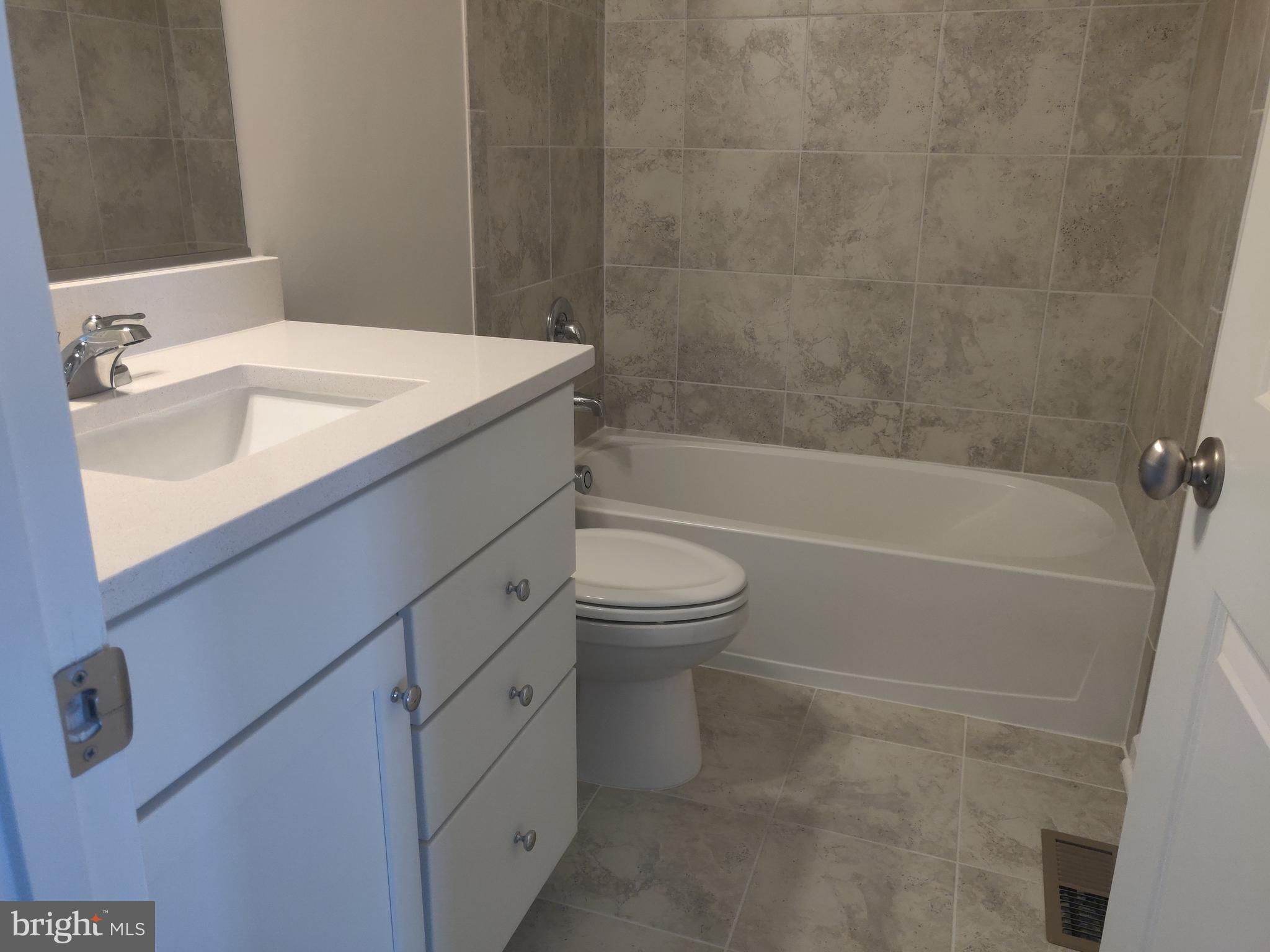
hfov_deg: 69.4
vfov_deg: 54.9
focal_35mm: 25
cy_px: 476
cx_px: 635
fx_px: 917
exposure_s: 1/50
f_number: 1.7
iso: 400
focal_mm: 4.25
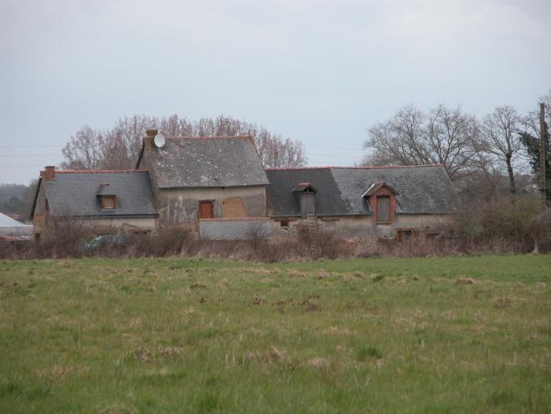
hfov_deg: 8.9
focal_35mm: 223
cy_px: 207
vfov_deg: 6.7
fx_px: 3551
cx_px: 276
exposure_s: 1/160
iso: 100
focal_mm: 56.7
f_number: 4.1
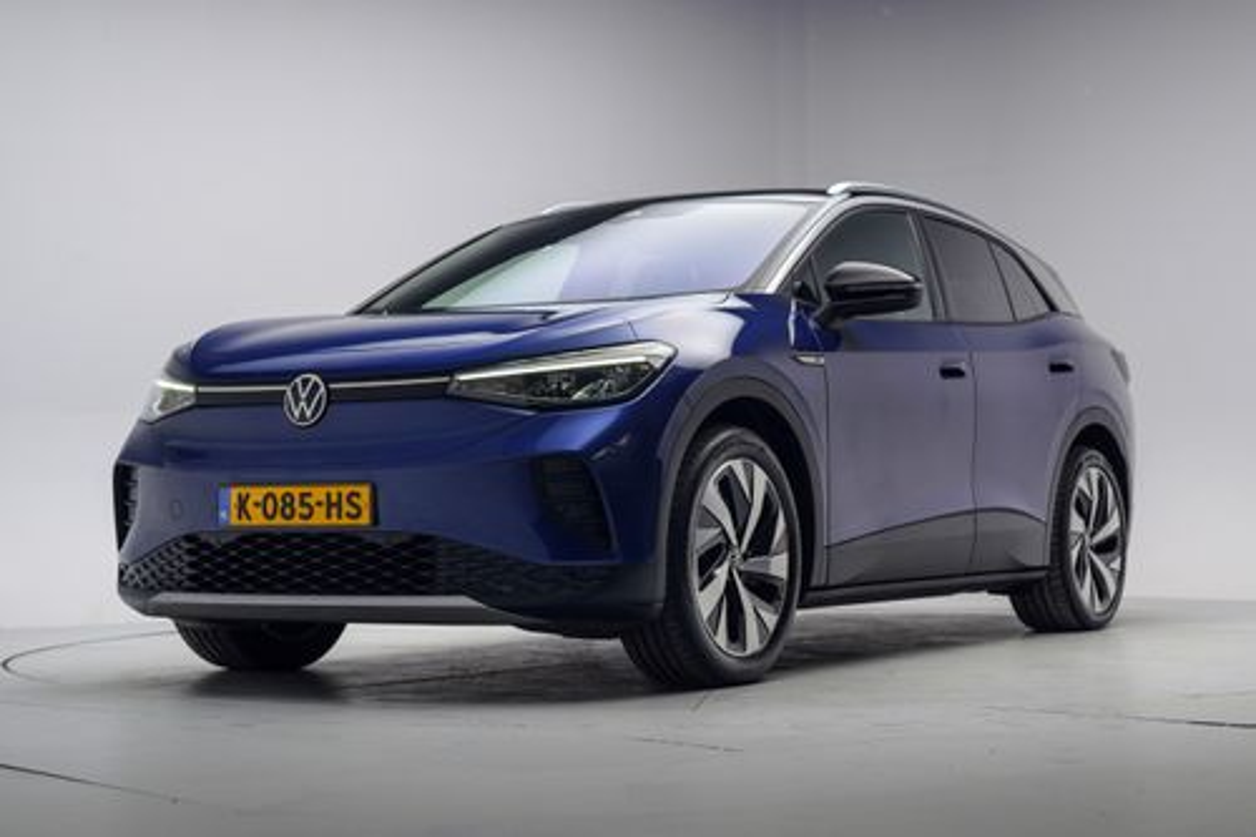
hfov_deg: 39.6
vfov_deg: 27.0
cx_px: 628
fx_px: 1744
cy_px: 418
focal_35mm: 50
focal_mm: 50
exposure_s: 1/13
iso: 100
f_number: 4
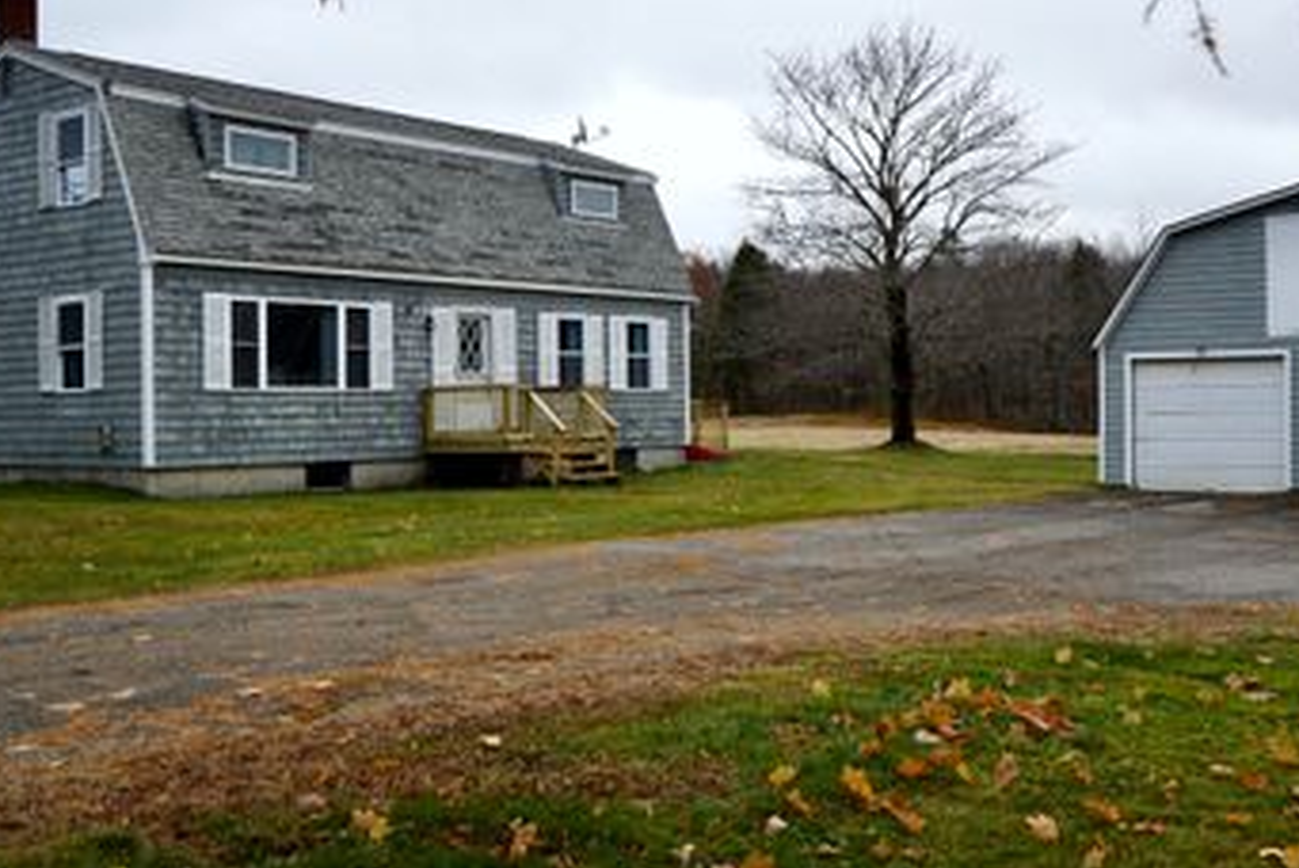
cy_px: 383
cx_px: 777
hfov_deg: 47.1
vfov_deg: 32.7
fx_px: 1481
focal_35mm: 41
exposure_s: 1/100
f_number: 4.5
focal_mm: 28
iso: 100
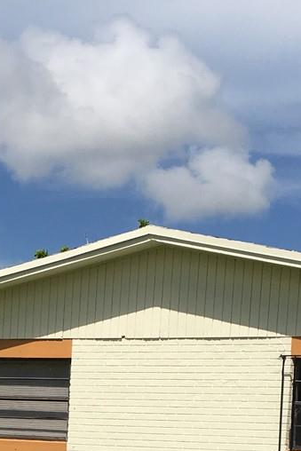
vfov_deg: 20.3
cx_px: -21
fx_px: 1191
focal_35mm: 95
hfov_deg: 14.1
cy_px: 518
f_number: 2.2
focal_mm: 4.15
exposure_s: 1/4049
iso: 25
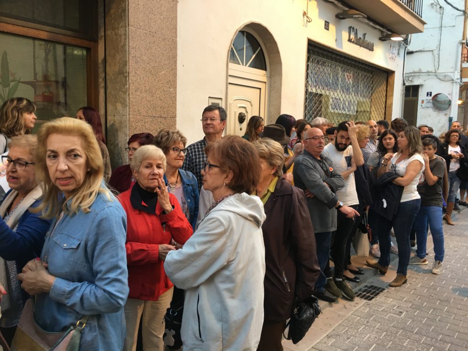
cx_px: 234
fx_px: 392
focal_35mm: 29
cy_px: 176
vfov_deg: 48.2
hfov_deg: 61.7
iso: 40
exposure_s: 1/17
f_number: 2.2
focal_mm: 4.15
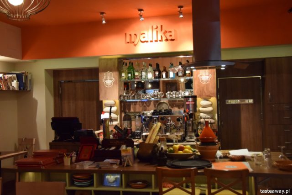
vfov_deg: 31.9
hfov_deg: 46.4
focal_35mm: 42
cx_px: 146
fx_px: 341
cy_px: 98
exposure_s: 1/60
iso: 3200
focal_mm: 28
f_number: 4
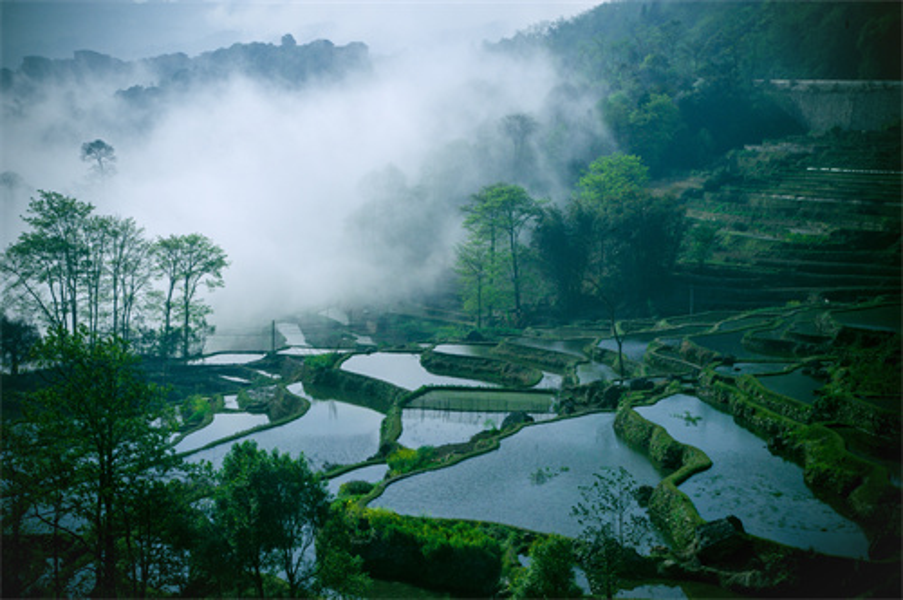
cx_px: 452
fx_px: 1453
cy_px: 300
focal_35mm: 58
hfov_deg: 34.5
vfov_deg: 23.3
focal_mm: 58
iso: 200
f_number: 16
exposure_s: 1/640
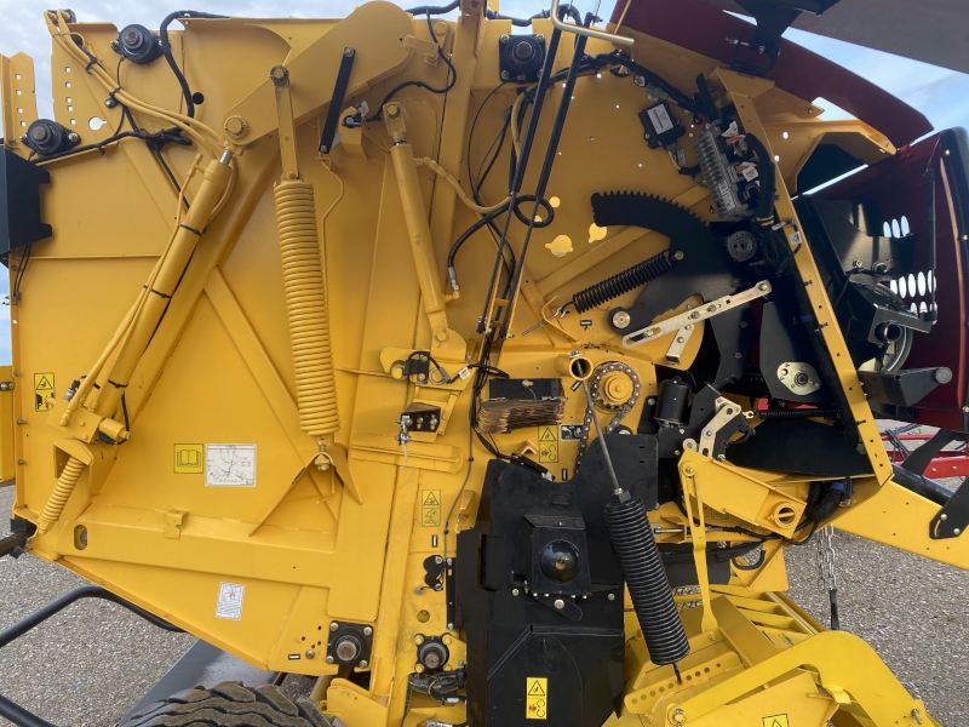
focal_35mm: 26
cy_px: 364
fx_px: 728
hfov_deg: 67.3
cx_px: 484
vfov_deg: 53.1
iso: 32
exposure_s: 1/158
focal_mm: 4.25
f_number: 1.8
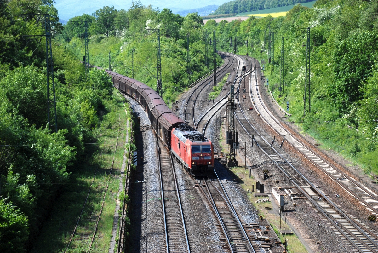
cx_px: 189
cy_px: 126
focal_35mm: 99
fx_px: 1041
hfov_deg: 20.6
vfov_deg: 13.9
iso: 320
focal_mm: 66
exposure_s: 1/1000
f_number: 5.6
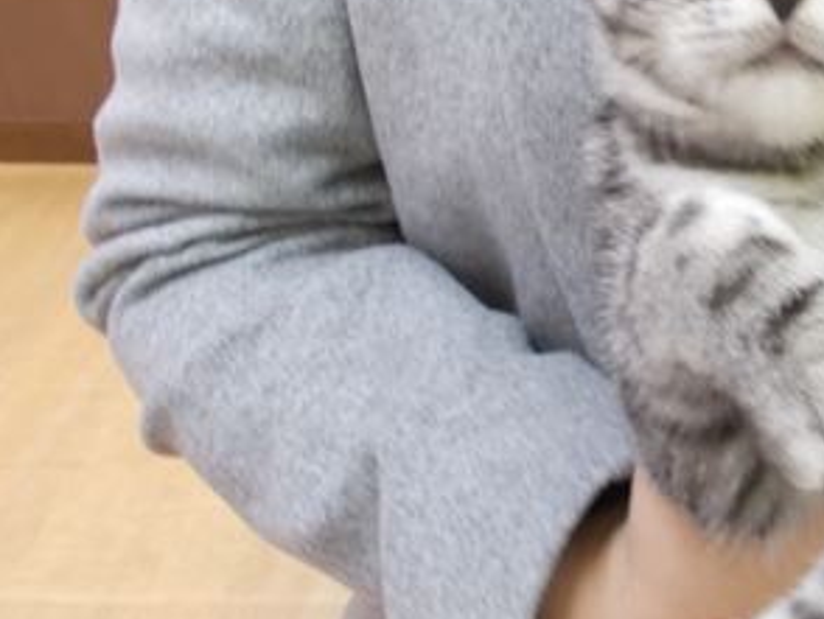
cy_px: 140
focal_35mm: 53
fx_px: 1263
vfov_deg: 27.1
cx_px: 785
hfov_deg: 33.6
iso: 200
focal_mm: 4.6
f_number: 3.2
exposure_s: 1/25
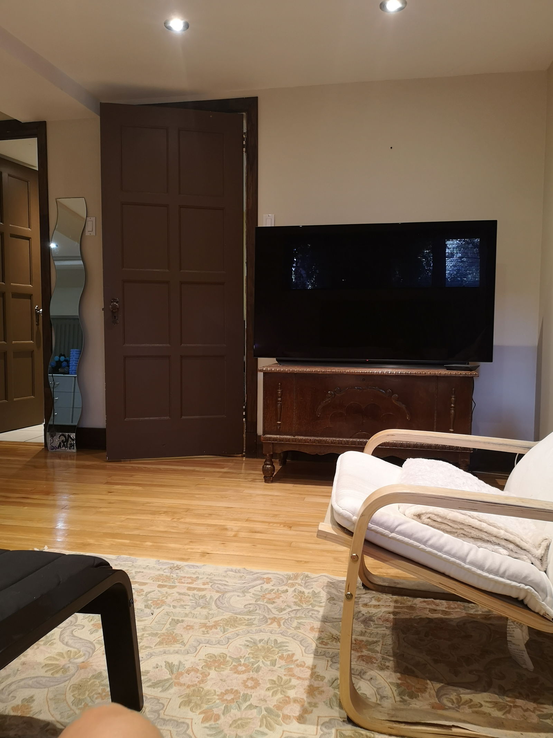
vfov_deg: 65.3
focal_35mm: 27
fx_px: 575
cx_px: 276
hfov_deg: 51.4
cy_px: 369
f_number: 1.8
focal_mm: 5.58
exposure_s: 1/30
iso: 160
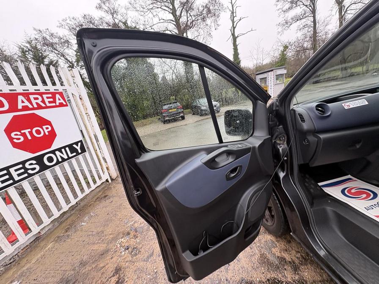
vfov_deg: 85.7
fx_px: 153
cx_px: 190
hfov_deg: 102.1
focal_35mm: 14
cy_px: 142
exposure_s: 1/99
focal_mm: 2.22
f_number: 2.2
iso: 80
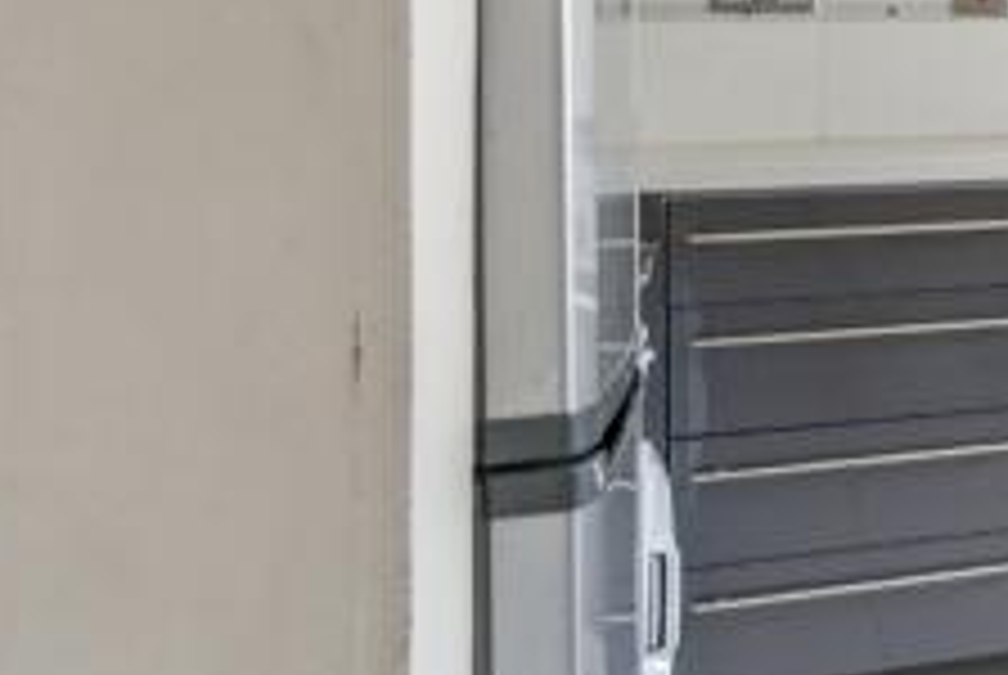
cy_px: 86
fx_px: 2047
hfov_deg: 16.5
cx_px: 2250
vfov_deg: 18.5
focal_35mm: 73
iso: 640
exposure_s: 1/60
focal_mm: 16
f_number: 5.6
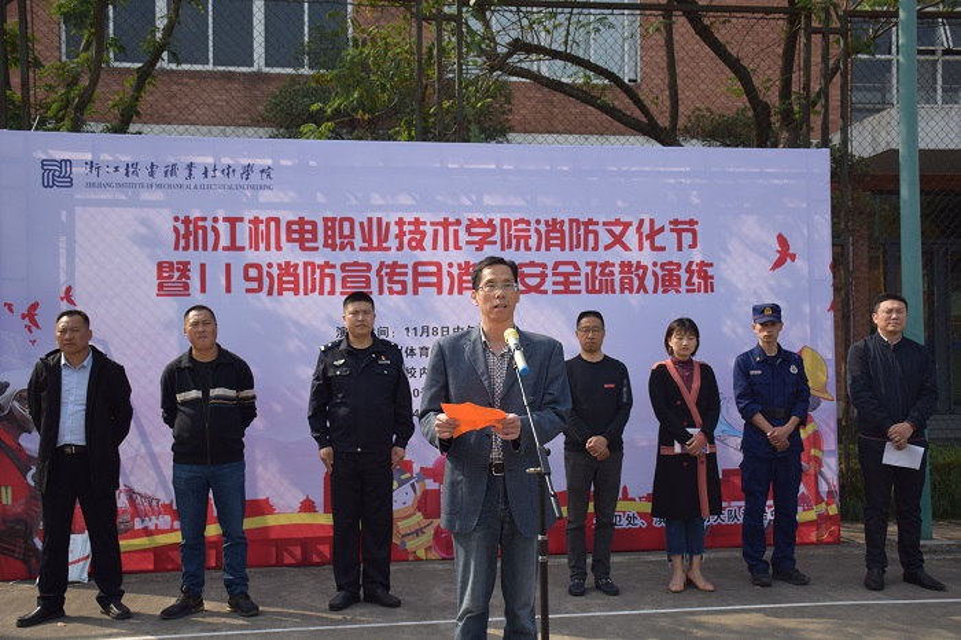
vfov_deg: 34.2
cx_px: 480
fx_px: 1041
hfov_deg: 49.6
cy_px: 320
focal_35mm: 39
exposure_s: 1/1250
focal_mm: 26
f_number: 3.8
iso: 200
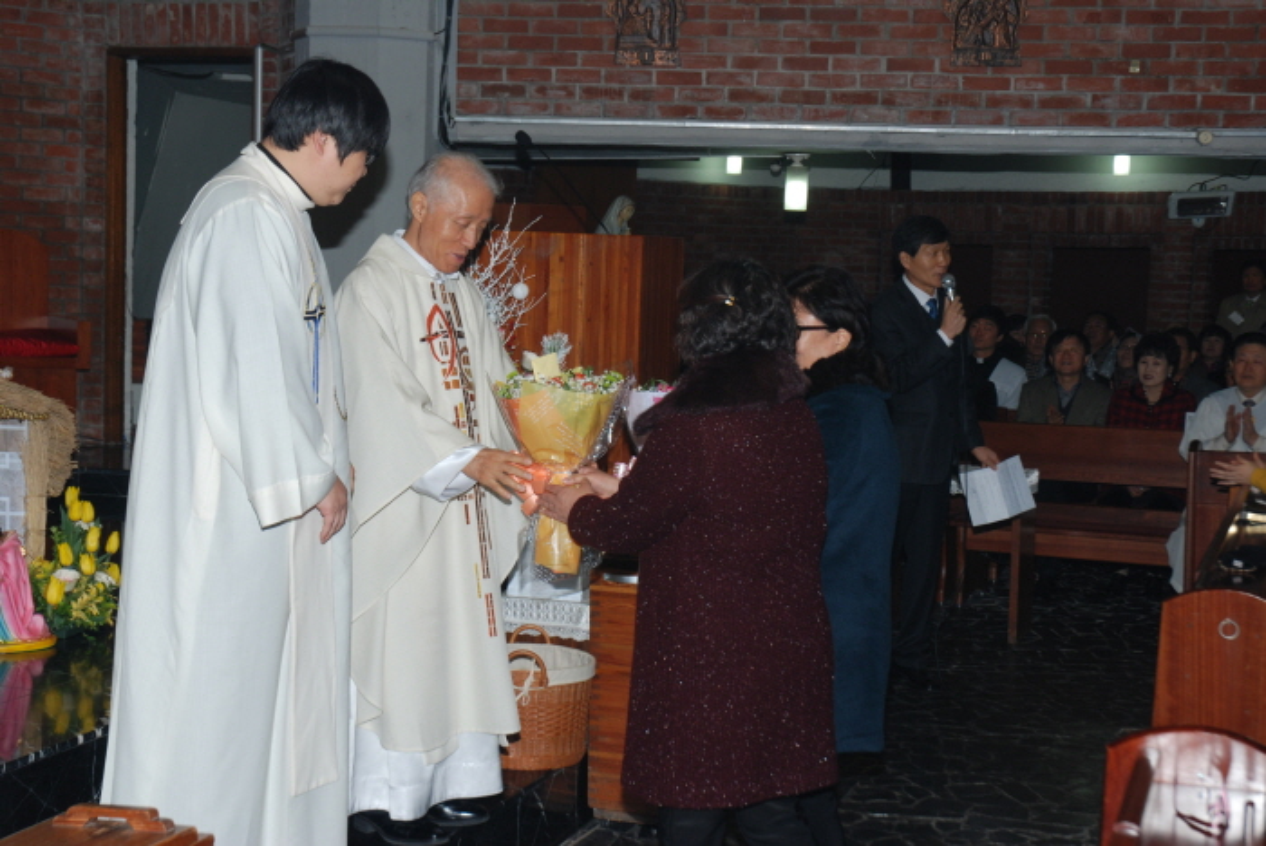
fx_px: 2006
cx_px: 633
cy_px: 423
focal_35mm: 57
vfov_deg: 23.8
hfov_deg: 35.0
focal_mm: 38
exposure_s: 1/60
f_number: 7.1
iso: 200
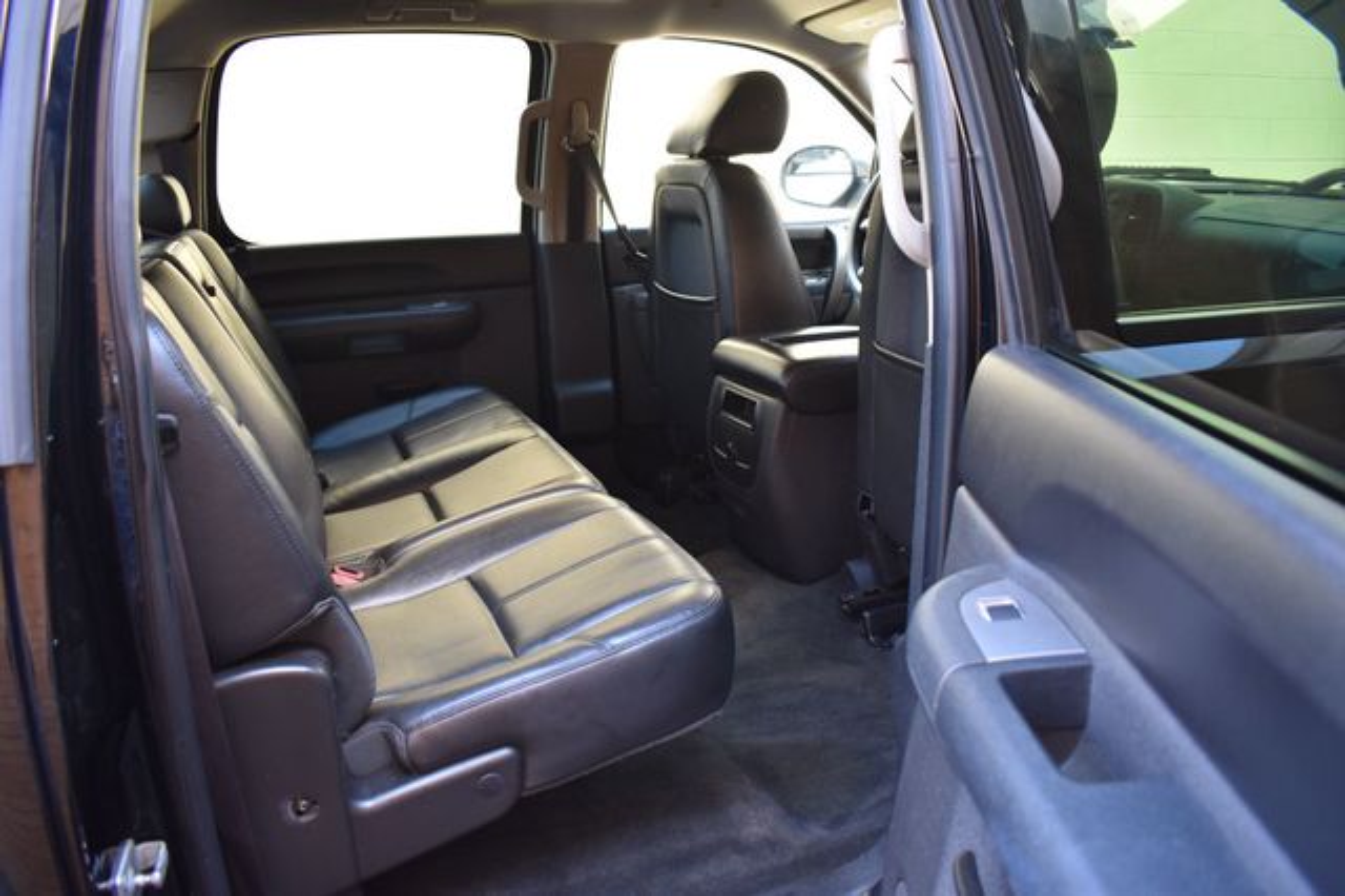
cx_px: 672
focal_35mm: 27
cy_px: 448
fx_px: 1008
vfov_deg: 47.9
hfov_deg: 67.4
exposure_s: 1/60
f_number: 4
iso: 450
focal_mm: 18
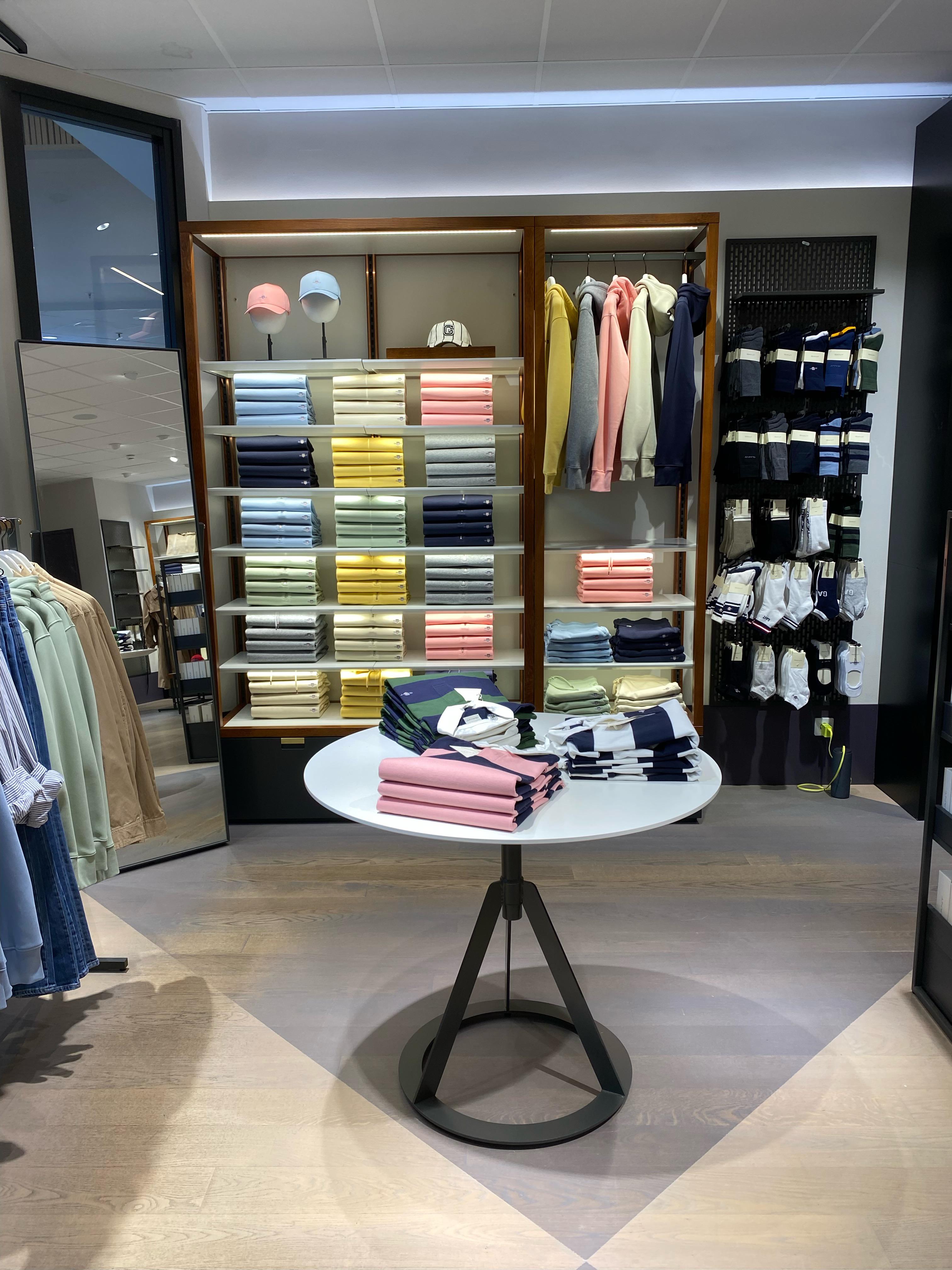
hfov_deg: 53.1
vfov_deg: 67.3
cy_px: 635
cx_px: 476
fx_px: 953
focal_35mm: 26
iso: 50
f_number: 1.8
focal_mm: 4.25
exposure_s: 1/100
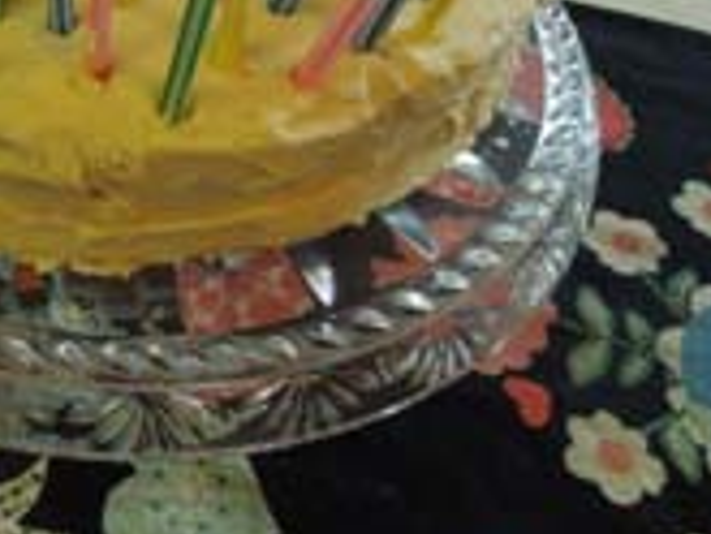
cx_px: 56
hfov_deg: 34.0
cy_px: 45
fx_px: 1089
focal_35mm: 53
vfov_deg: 26.6
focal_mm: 4.5
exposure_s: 1/13
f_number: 3.3
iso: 400
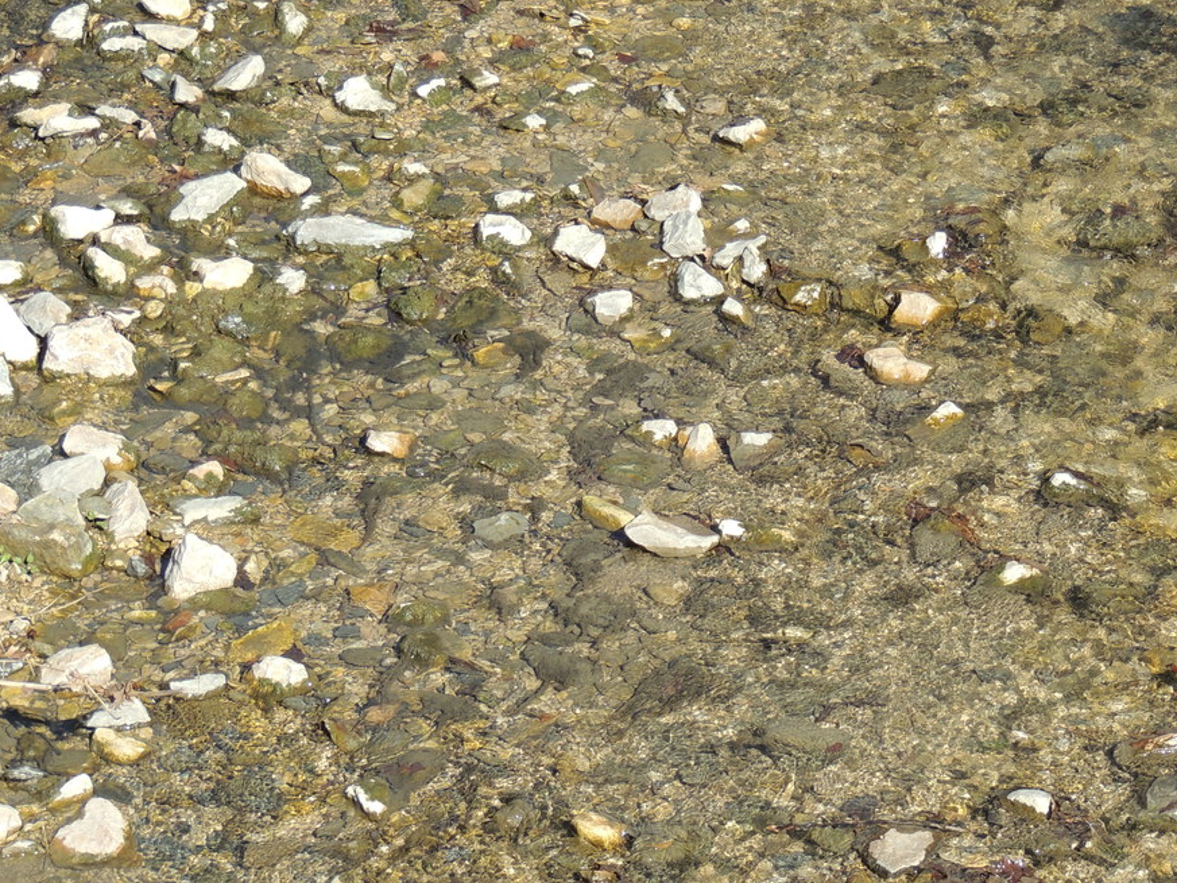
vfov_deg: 8.4
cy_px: 534
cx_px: 822
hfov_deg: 11.2
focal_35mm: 176
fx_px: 5985
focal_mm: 21.4
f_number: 4.2
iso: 100
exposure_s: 1/400
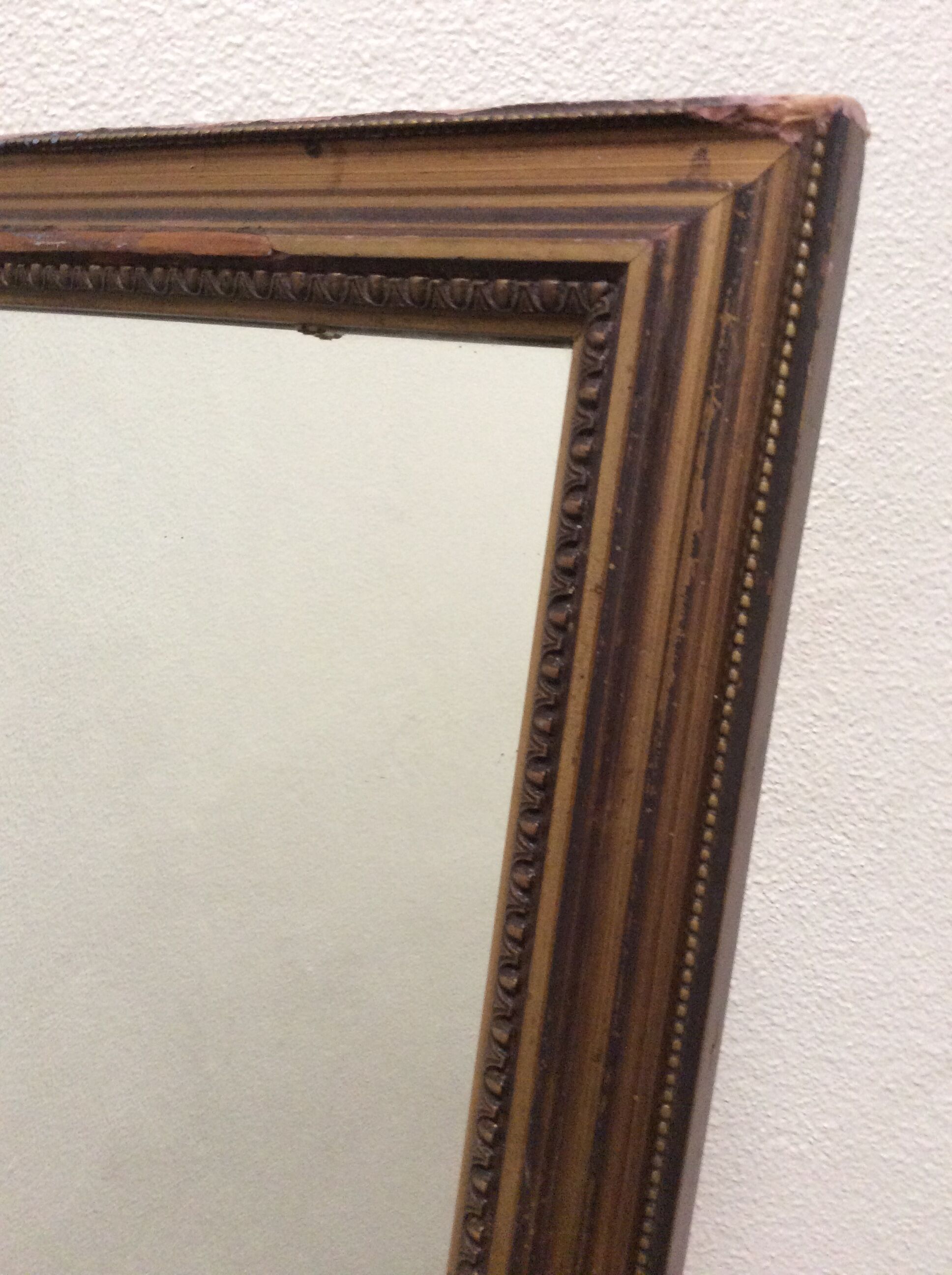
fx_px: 1177
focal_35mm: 32
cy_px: 638
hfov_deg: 44.1
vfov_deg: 56.9
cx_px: 476
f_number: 2.4
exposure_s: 1/25
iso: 250
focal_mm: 3.3
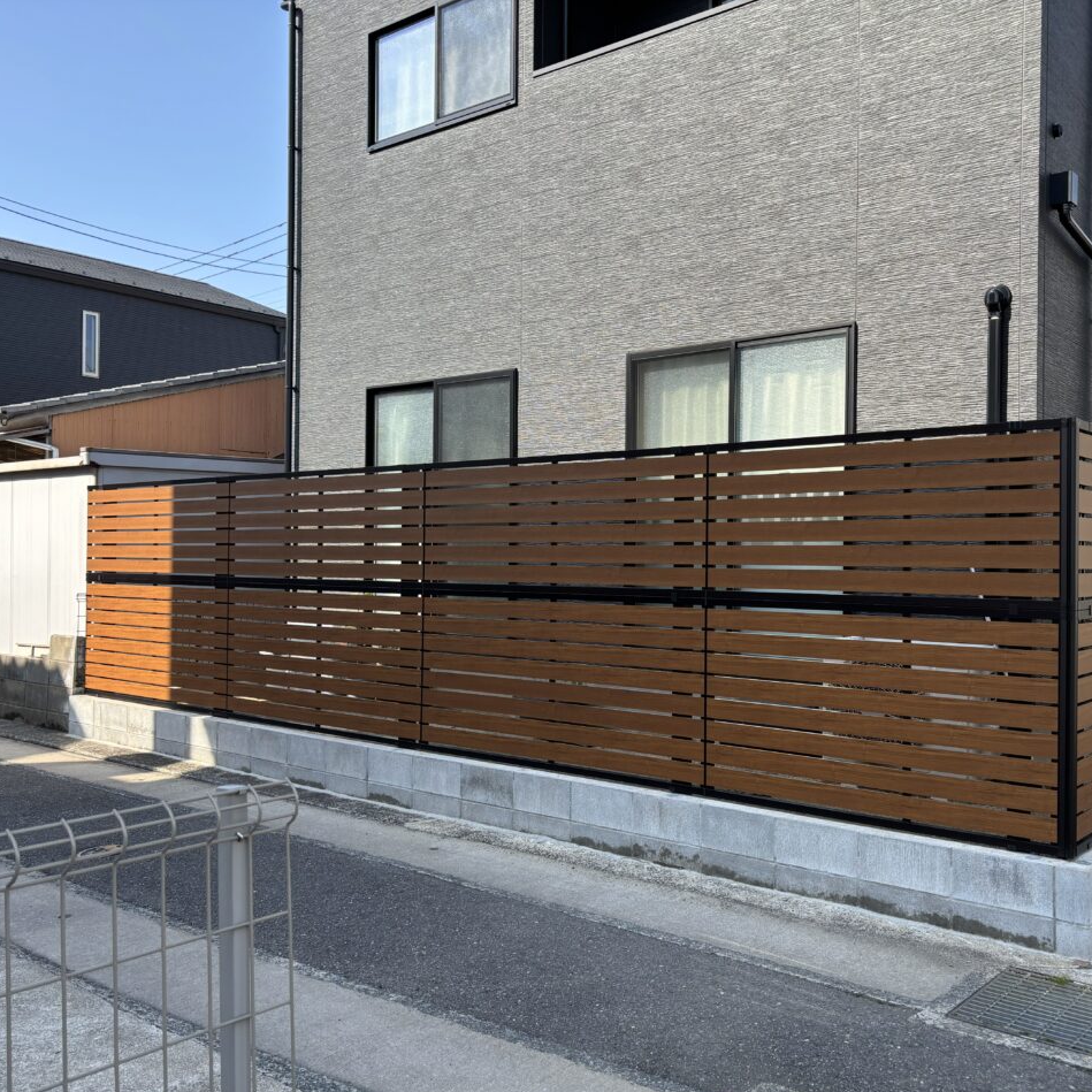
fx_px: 1106
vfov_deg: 52.5
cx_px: 659
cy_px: 550
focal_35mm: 31
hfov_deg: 52.2
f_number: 1.6
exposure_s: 1/1115
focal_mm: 5.96
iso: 50
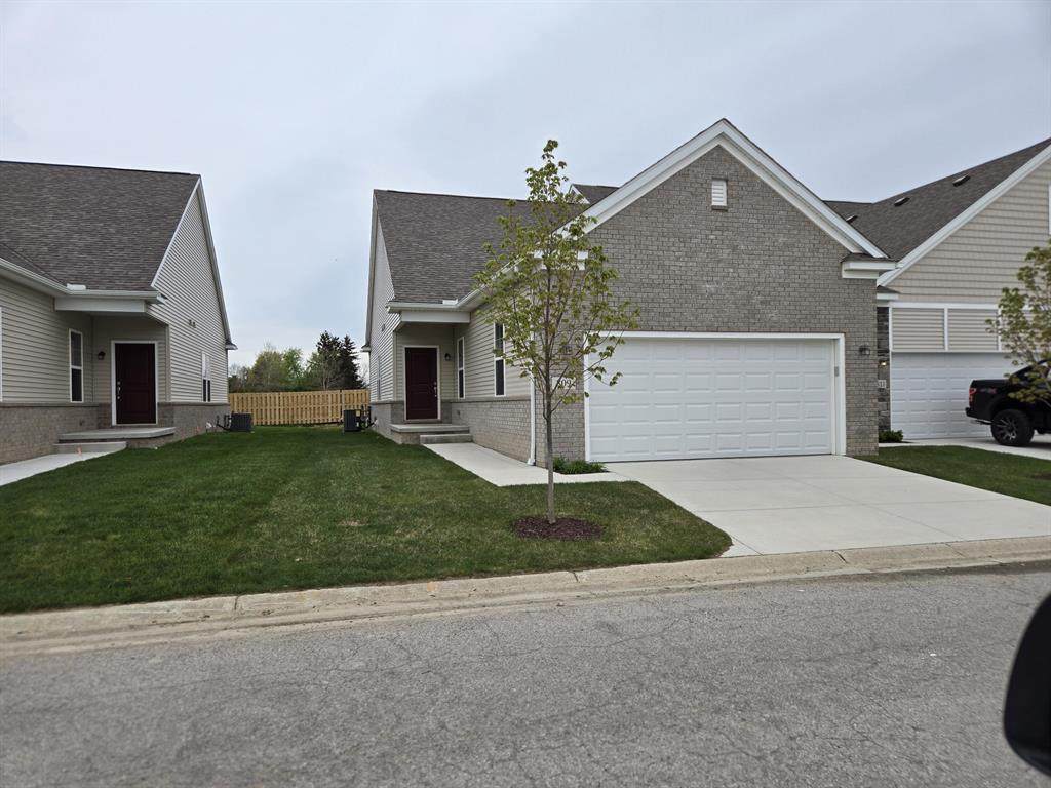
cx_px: 526
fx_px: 698
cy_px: 394
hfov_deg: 73.9
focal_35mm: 23
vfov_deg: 58.9
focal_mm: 5.4
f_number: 1.8
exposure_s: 1/2140
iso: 25
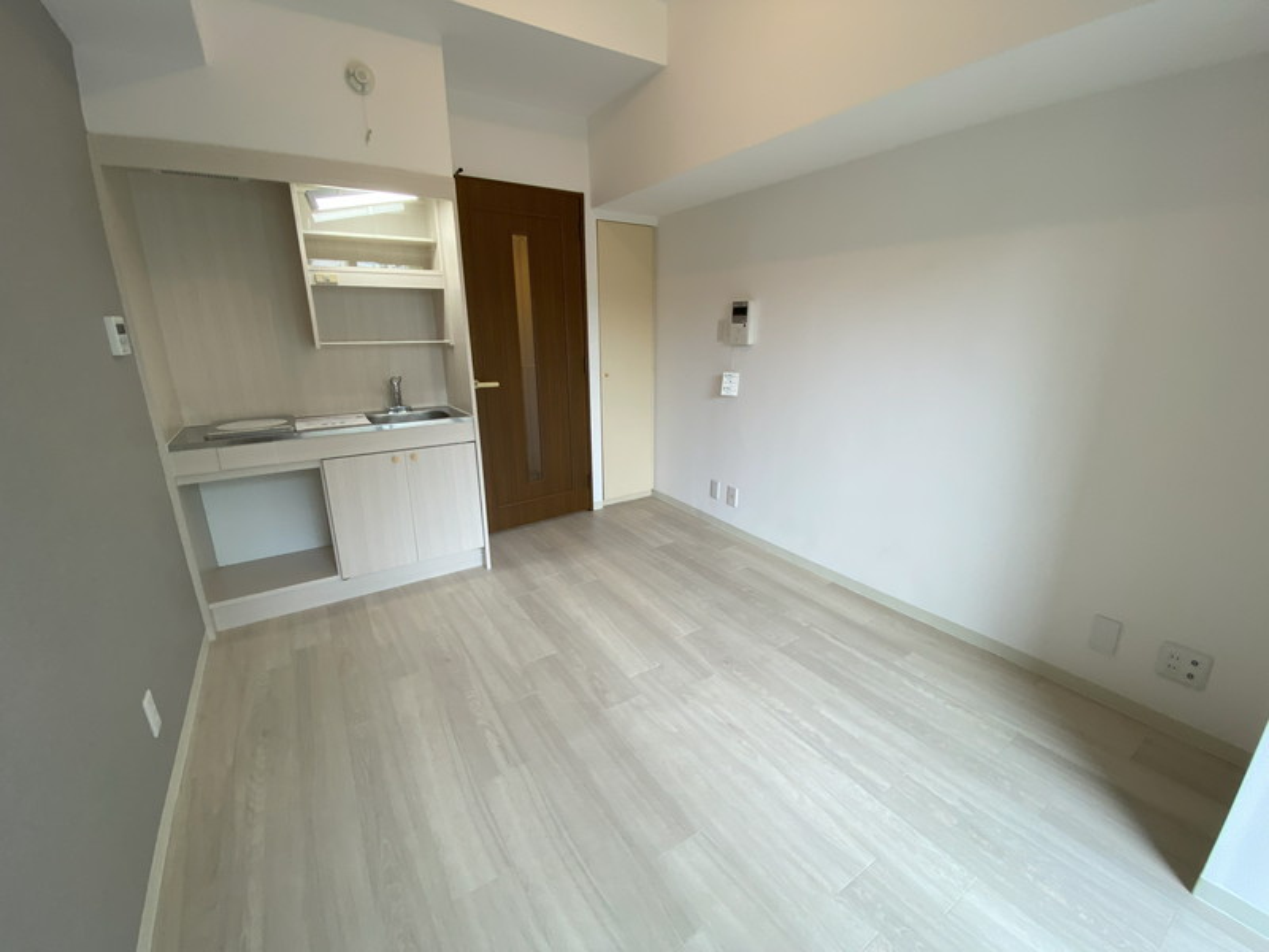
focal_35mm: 13
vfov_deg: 89.9
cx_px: 634
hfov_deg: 106.2
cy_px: 476
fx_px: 477
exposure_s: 1/100
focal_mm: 1.54
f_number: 2.4
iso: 100
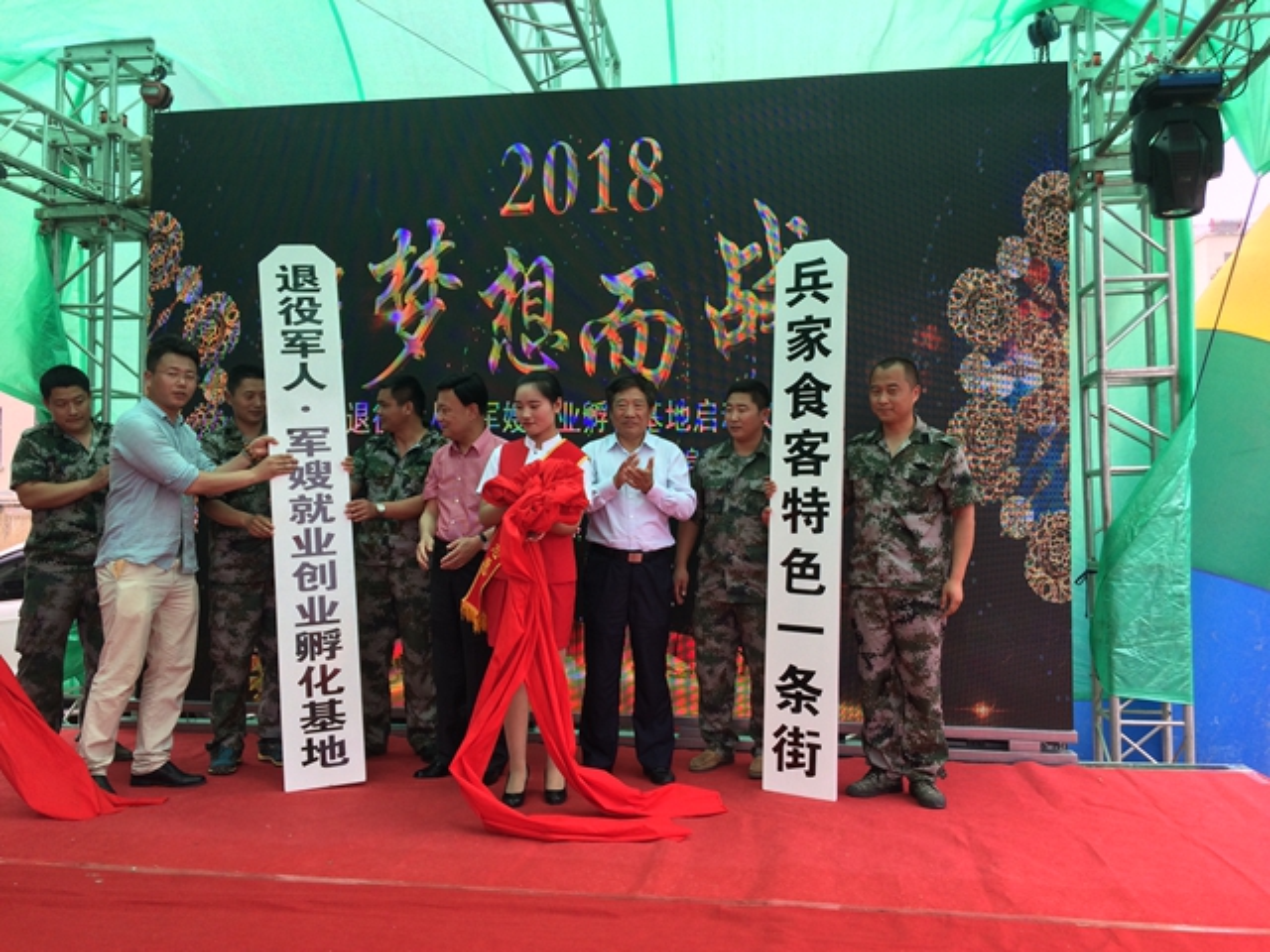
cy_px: 476
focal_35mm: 29
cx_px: 635
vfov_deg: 48.2
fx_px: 1064
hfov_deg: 61.7
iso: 32
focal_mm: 4.15
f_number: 2.2
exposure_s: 1/651
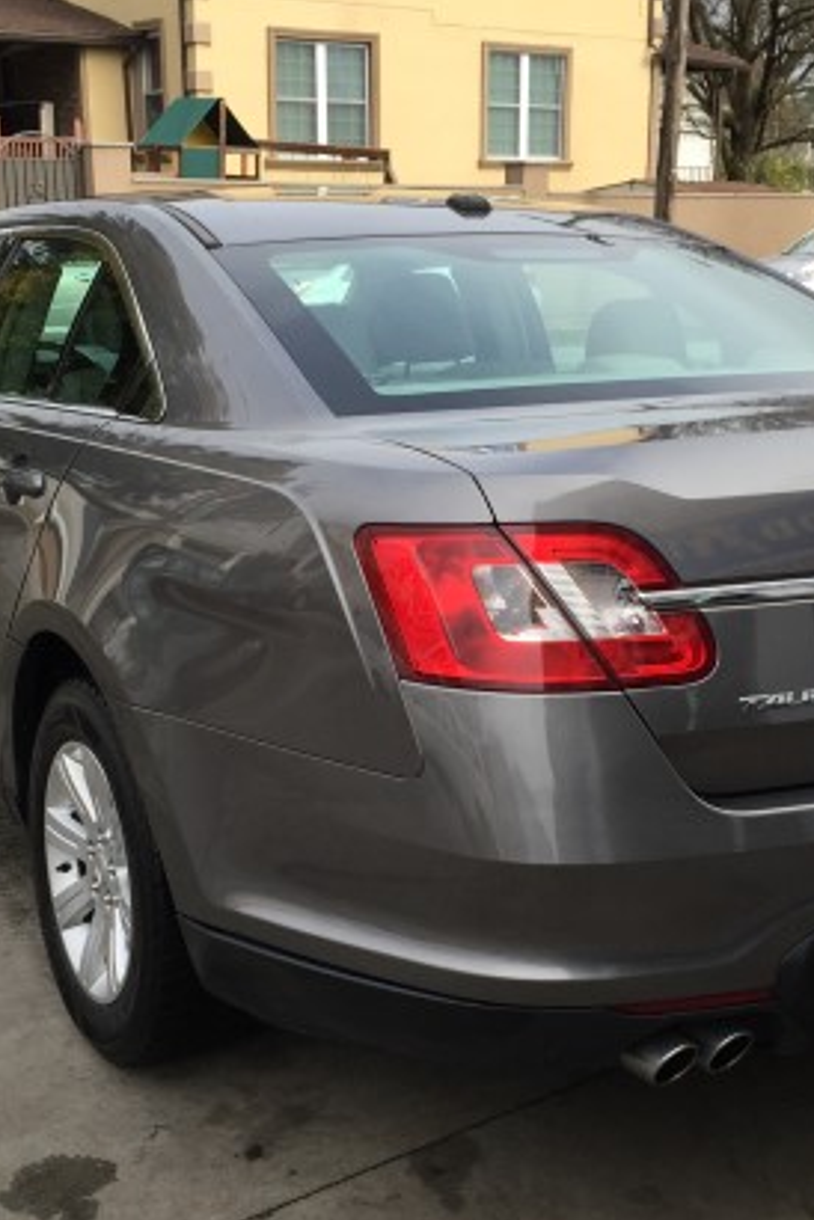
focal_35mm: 47
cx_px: 472
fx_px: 1594
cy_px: 659
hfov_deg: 28.6
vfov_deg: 41.9
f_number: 2.2
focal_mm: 4.15
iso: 32
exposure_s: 1/719
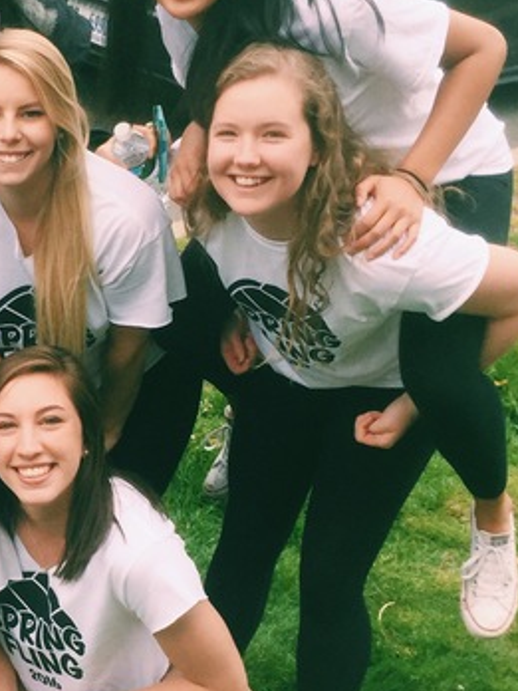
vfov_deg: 24.3
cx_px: -77
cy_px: 449
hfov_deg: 17.7
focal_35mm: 80
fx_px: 1596
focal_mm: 4.15
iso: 32
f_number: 2.2
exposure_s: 1/455
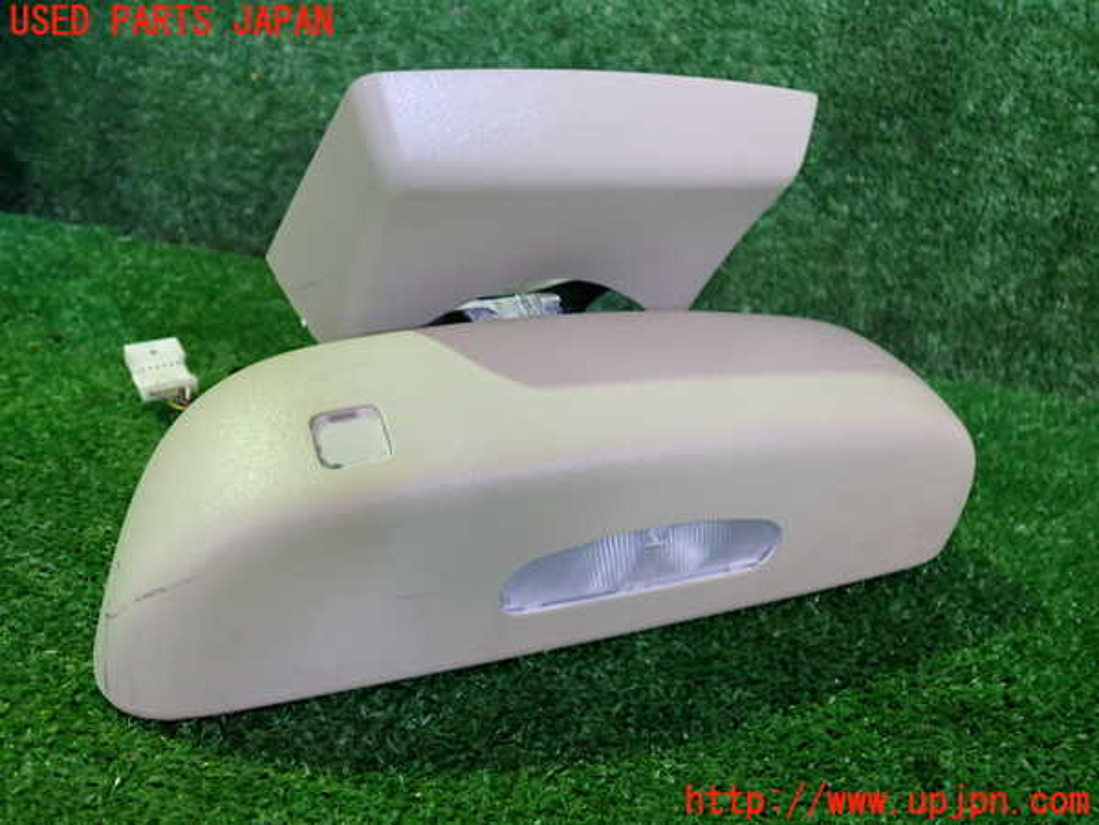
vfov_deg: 46.8
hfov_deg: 60.0
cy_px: 412
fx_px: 952
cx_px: 550
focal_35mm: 30
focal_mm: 5.4
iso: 400
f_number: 2.3
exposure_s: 1/30
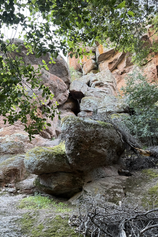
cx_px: 65
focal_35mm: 34
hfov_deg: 38.7
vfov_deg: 55.8
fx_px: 224
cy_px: 119
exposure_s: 1/80
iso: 200
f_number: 1.78
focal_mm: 6.76
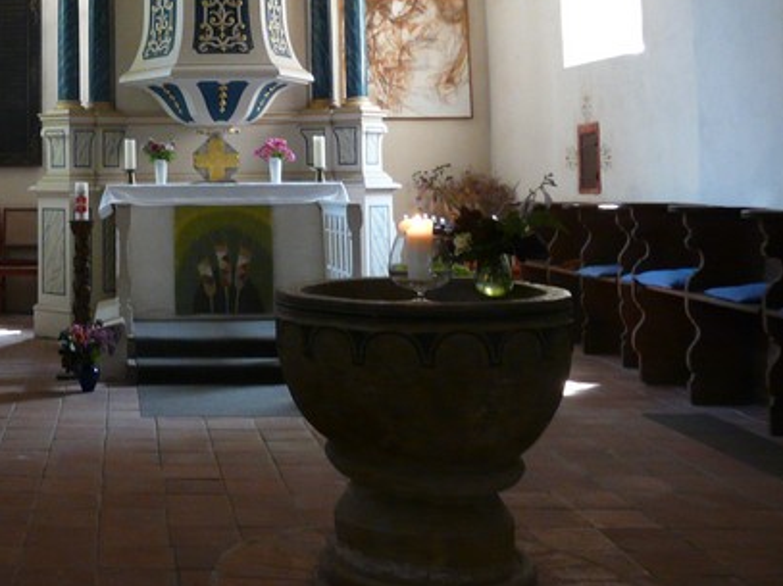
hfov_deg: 33.2
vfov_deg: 25.5
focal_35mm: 55
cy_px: 33
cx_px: 88
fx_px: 1244
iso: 200
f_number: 2.8
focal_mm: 4.6
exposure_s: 1/8
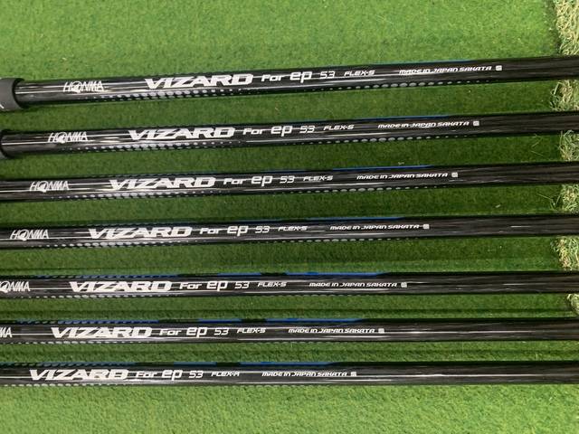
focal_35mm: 26
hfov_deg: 67.3
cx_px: 290
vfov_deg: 53.1
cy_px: 217
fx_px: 435
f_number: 1.8
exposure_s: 1/40
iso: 250
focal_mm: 4.25
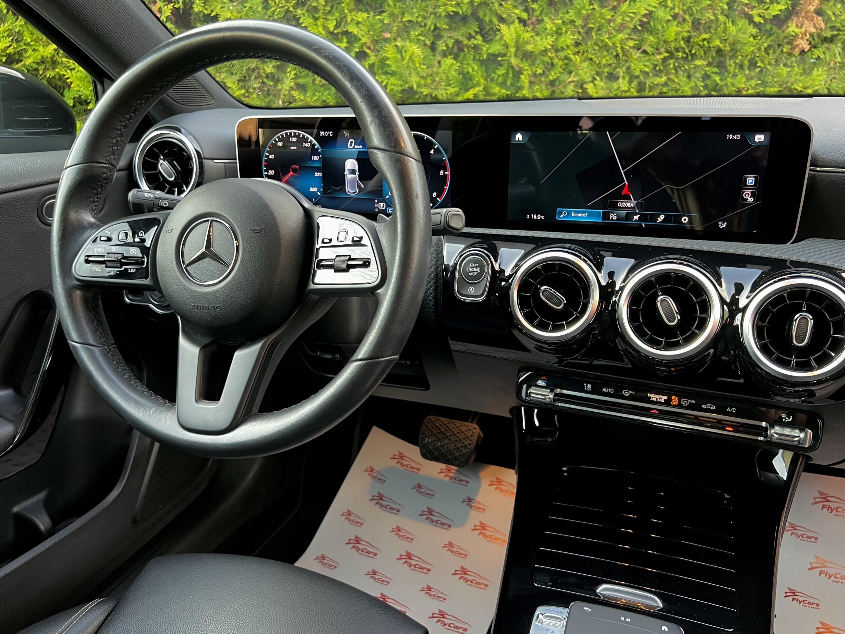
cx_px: 432
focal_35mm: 27
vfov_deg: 51.4
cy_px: 325
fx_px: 659
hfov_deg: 65.3
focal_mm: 5.7
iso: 125
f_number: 1.5
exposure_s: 1/81
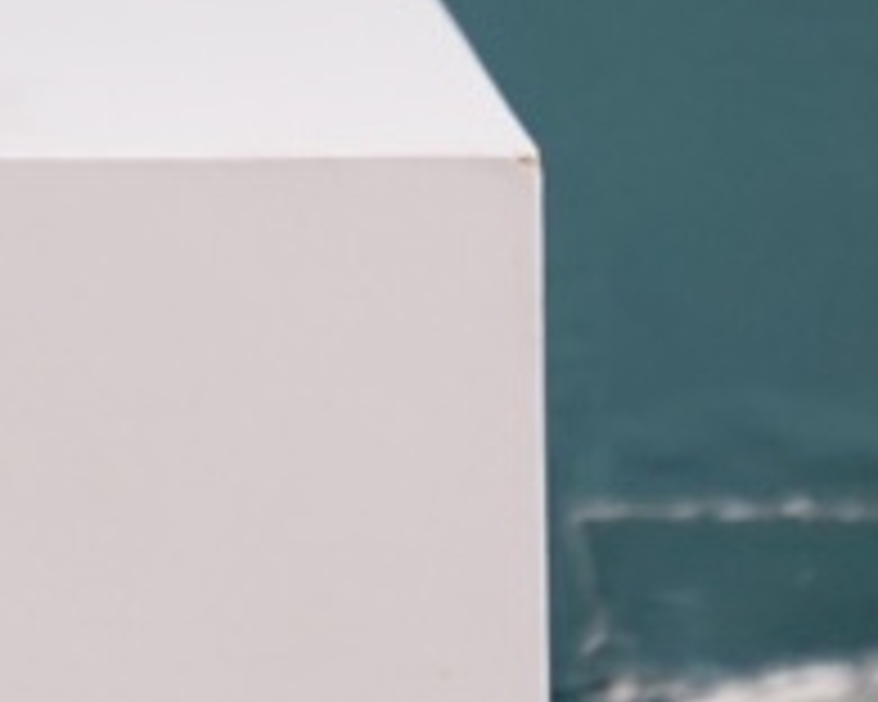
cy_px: -1627
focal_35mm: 423
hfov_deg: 4.5
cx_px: -705
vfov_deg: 3.5
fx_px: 10992
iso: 800
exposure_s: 1/160
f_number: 4
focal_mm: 70
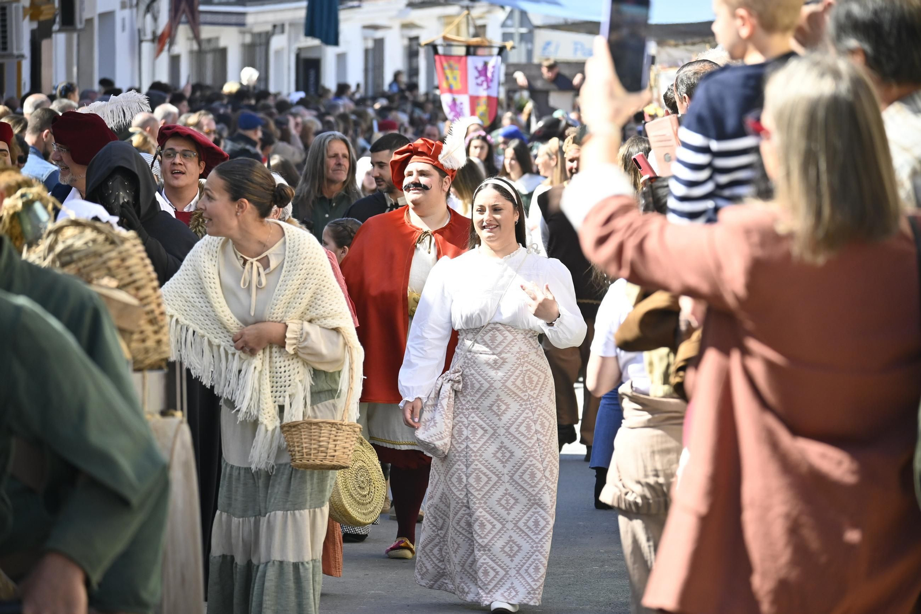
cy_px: 307
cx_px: 460
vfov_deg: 6.5
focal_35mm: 210
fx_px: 5371
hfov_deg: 9.8
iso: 320
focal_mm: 140
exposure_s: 1/500
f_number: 5.6
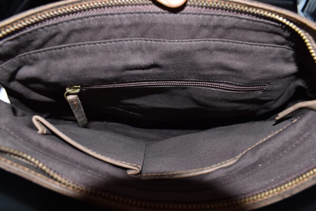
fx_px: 237
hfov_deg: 67.4
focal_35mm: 27
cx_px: 158
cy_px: 106
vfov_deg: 47.9
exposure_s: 1/60
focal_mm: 18
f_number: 8
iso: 100
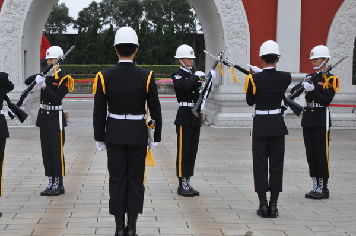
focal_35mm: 78
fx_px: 770
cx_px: 131
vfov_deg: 17.4
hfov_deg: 25.9
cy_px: 119
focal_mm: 40
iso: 200
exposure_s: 1/200
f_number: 7.1
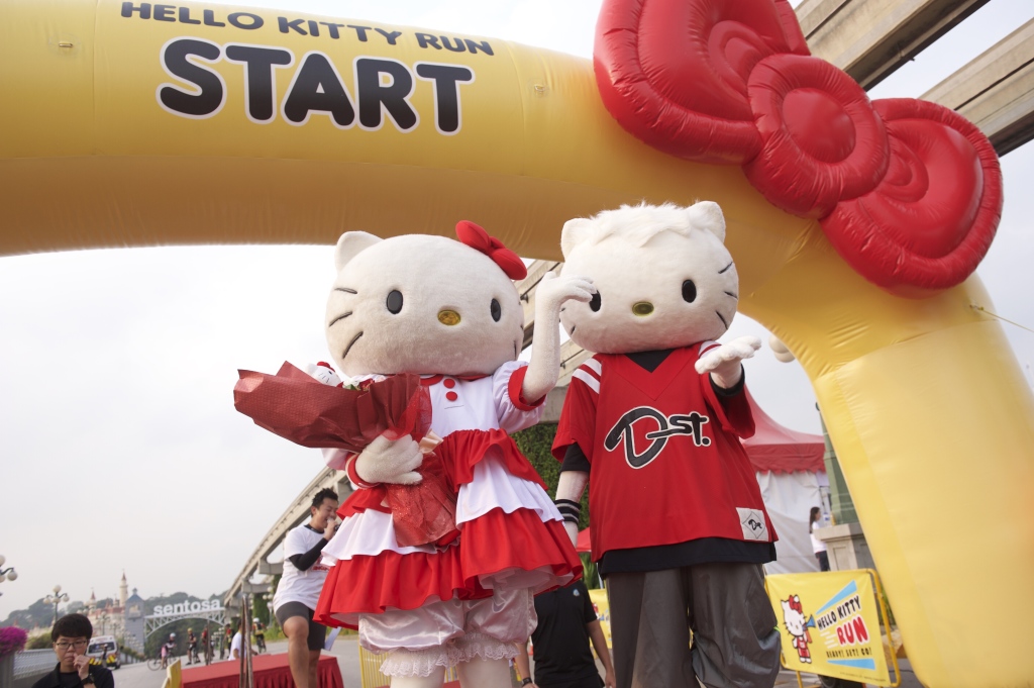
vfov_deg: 44.9
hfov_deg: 63.7
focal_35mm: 29
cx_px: 517
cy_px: 344
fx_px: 832
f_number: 4
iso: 400
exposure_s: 1/500
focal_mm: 29
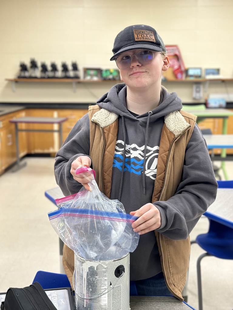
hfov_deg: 30.3
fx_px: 431
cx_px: 116
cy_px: 155
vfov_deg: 39.7
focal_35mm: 48
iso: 125
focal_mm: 6.86
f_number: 1.78
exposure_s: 1/60
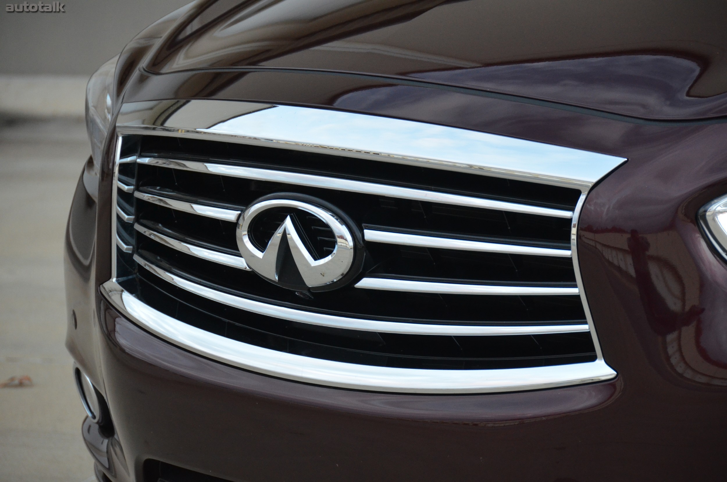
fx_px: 3628
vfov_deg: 7.6
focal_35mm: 180
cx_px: 364
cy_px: 241
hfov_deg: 11.4
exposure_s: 1/80
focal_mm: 120
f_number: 5.3
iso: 1600
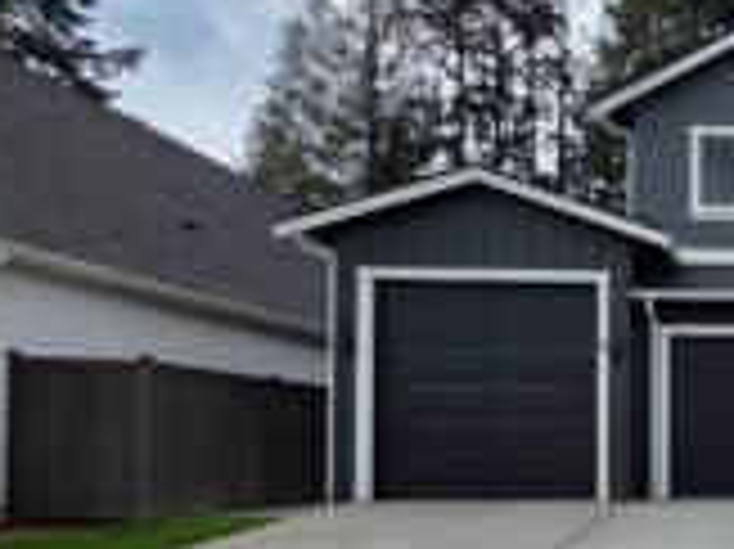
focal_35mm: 32
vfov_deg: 42.2
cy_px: 436
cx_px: 842
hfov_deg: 42.1
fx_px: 678
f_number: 1.9
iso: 40
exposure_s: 1/2000
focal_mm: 2.2
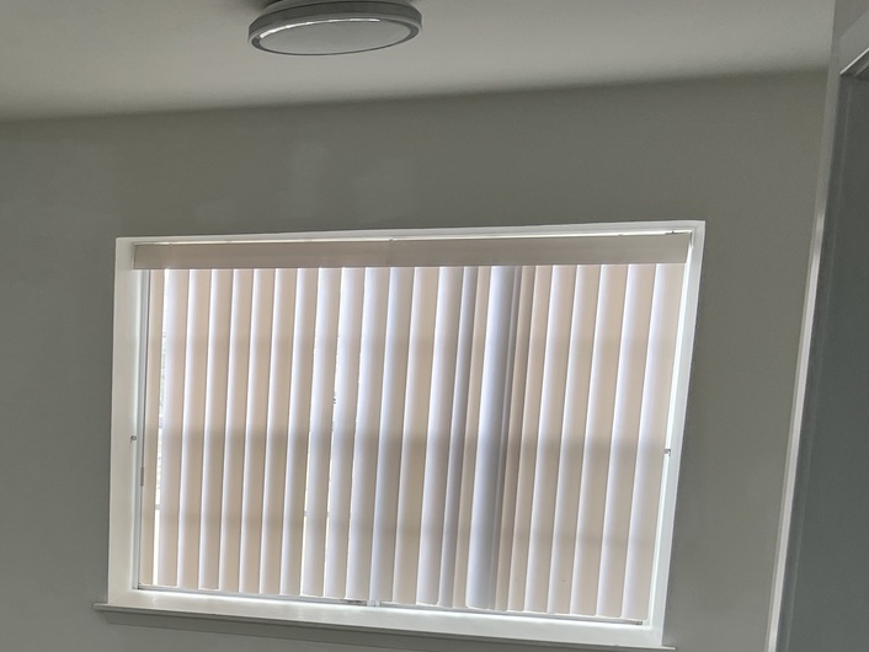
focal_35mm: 53
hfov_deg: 33.1
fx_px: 1331
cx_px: -1
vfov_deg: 26.6
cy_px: 589
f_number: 1.5
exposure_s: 1/120
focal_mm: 5.7
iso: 50
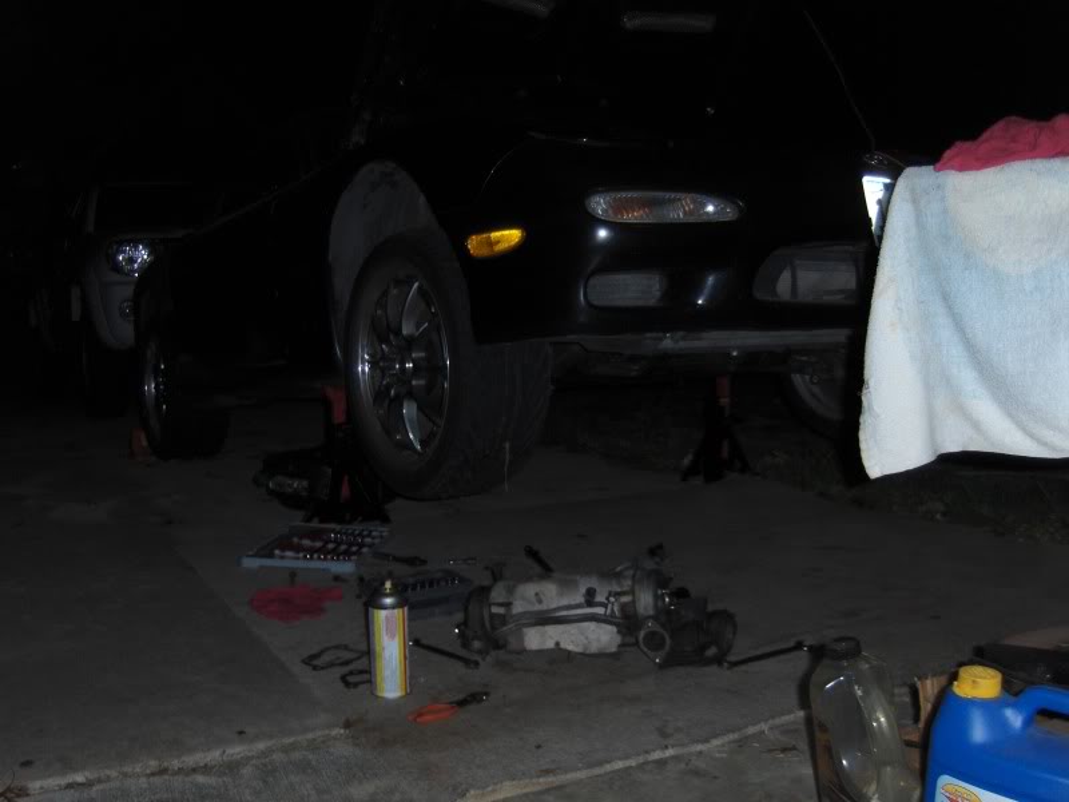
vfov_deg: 40.7
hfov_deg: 52.6
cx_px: 534
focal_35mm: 35
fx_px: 1081
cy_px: 401
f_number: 2.8
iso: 100
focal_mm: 7.5
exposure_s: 1/60
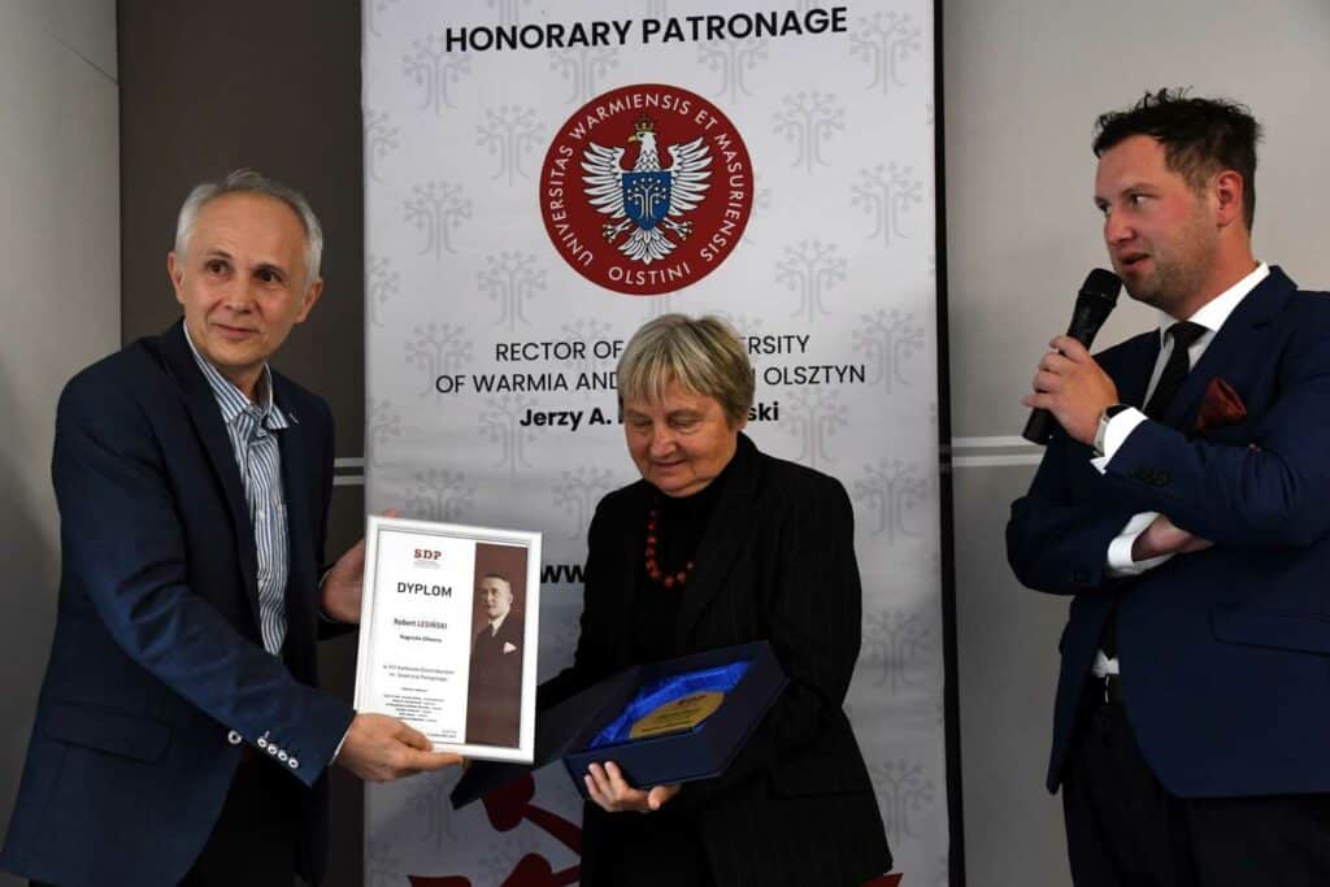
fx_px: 1773
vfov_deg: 28.1
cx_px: 665
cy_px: 444
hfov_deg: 41.1
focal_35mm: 48
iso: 1600
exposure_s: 1/125
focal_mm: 32
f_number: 6.3
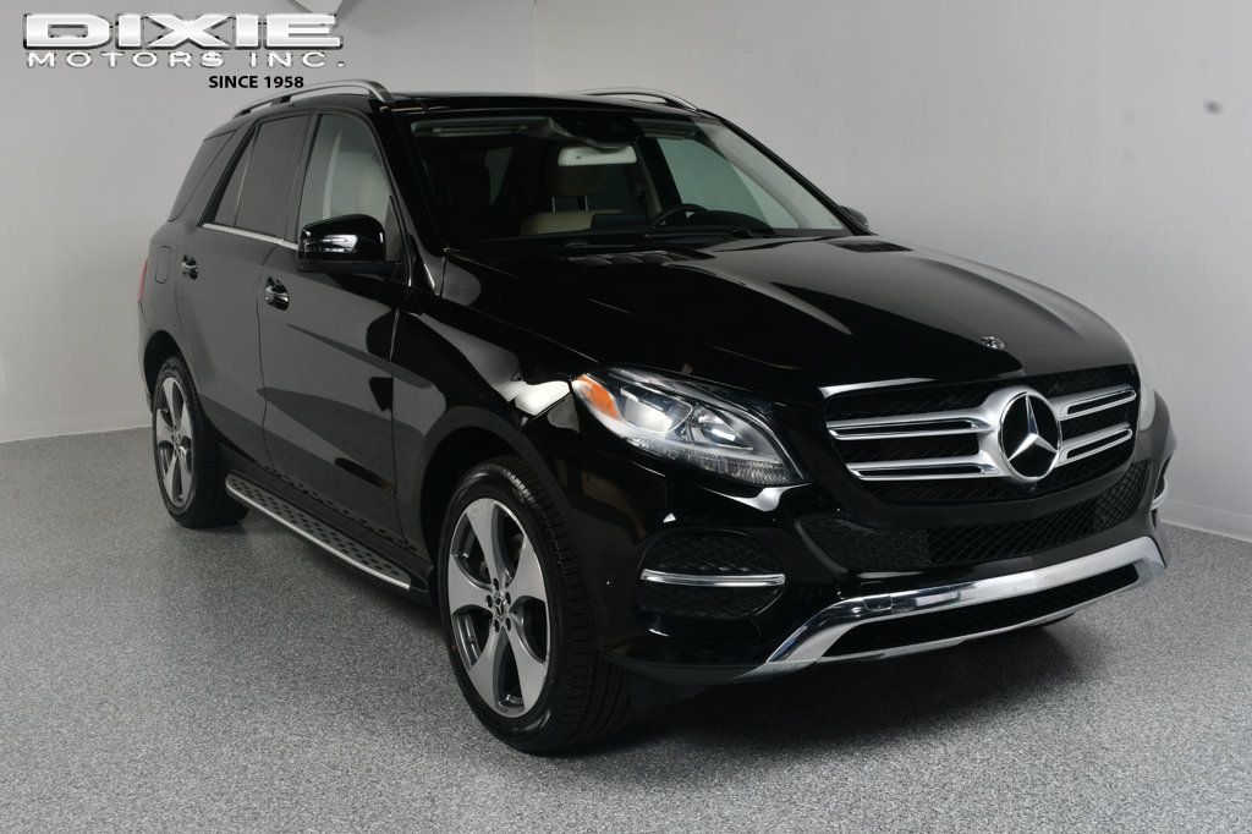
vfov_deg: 34.2
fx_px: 1356
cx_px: 626
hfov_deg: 49.6
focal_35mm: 39
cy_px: 417
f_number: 10
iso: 100
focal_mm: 26
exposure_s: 1/160
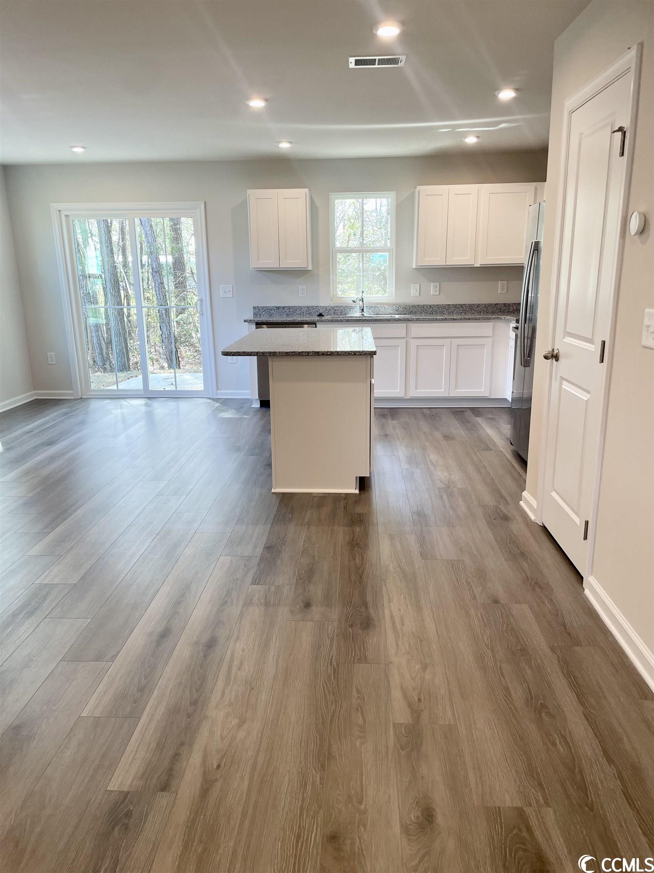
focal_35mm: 26
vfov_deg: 67.3
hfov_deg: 53.1
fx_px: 655
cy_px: 436
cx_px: 327
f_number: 1.6
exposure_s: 1/120
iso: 100
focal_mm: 4.2
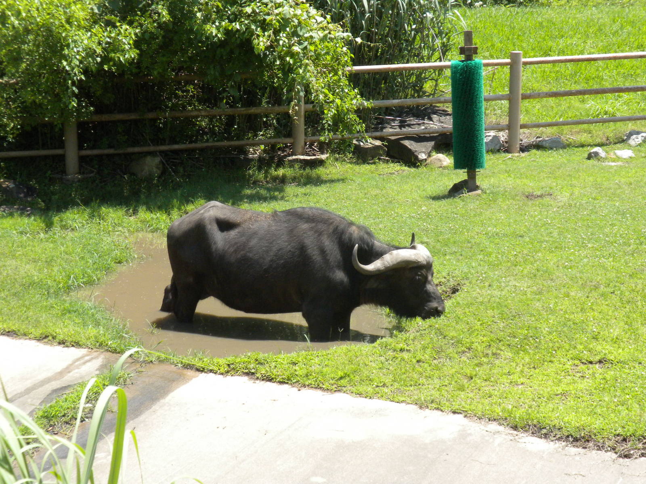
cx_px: 323
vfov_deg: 20.4
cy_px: 242
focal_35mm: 72
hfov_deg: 27.0
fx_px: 1344
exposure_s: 1/524
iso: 208
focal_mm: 12.7
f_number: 5
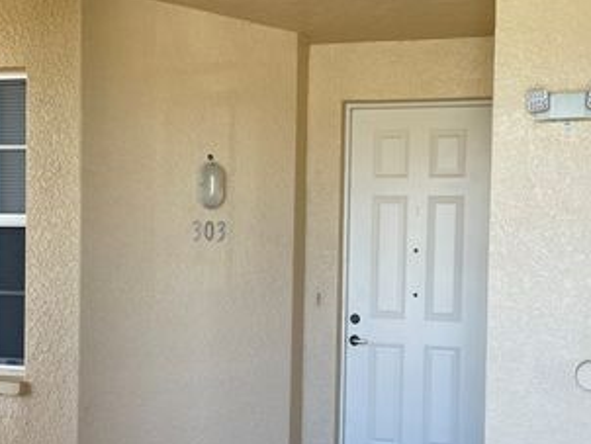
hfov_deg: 43.7
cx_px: 333
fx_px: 735
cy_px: 289
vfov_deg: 33.4
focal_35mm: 43
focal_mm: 4.2
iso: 40
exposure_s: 1/120
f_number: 1.6
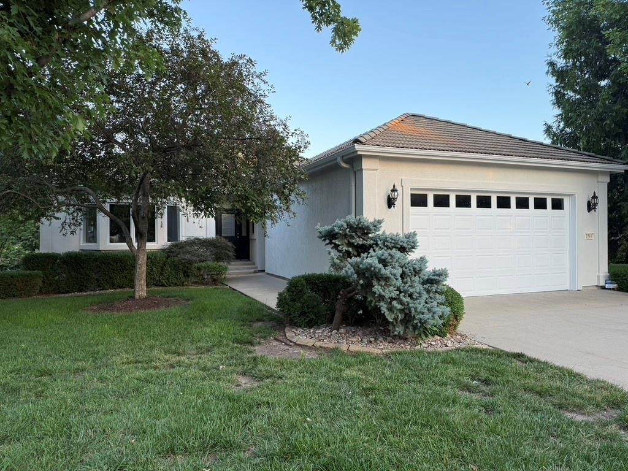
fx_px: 435
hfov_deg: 71.6
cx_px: 314
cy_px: 236
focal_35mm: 24
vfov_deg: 56.8
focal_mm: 6.76
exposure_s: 1/124
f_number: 1.78
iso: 50
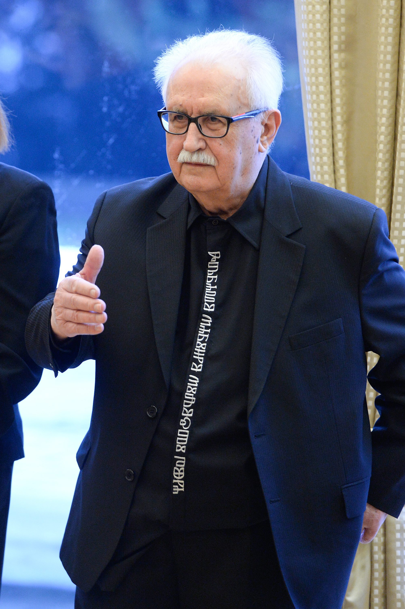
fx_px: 3378
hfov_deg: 6.9
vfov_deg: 10.3
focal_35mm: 200
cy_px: 304
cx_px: 202
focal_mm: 200
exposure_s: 1/200
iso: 3200
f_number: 3.2
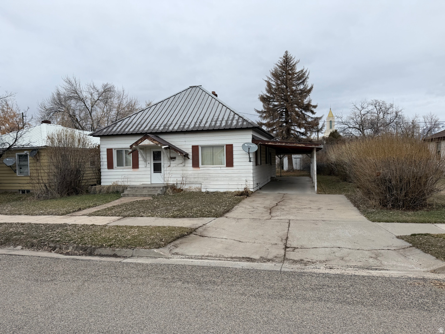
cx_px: 222
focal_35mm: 24
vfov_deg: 56.8
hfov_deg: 71.6
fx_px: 309
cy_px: 167
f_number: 1.78
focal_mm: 6.76
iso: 80
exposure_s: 1/2907
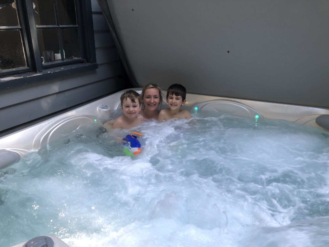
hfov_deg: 63.4
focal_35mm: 28
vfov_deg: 49.7
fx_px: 266
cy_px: 124
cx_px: 164
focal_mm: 4
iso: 32
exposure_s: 1/111
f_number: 1.8
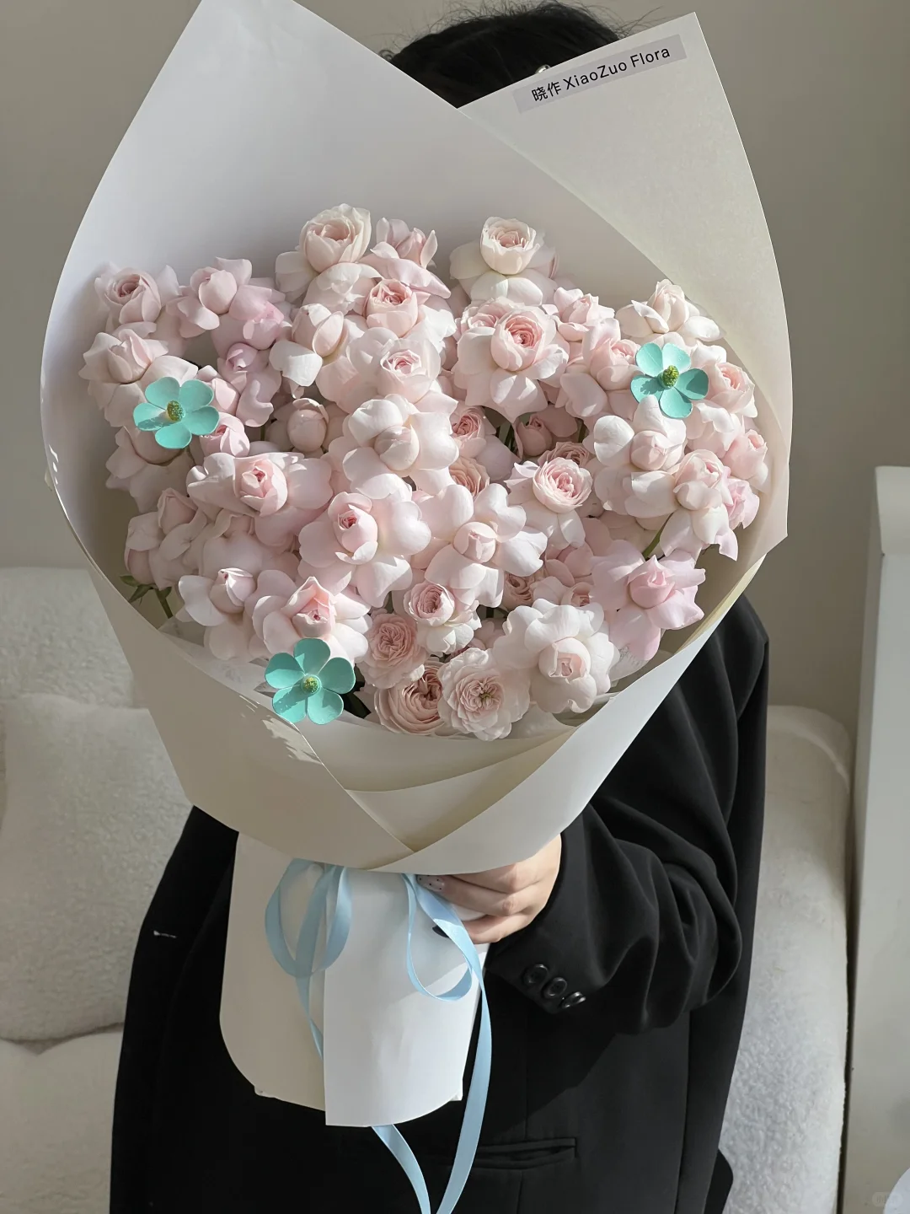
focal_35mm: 77
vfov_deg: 25.3
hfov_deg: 19.1
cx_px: 455
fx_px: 2699
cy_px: 607
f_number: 2.8
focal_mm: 9
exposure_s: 1/162
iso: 32
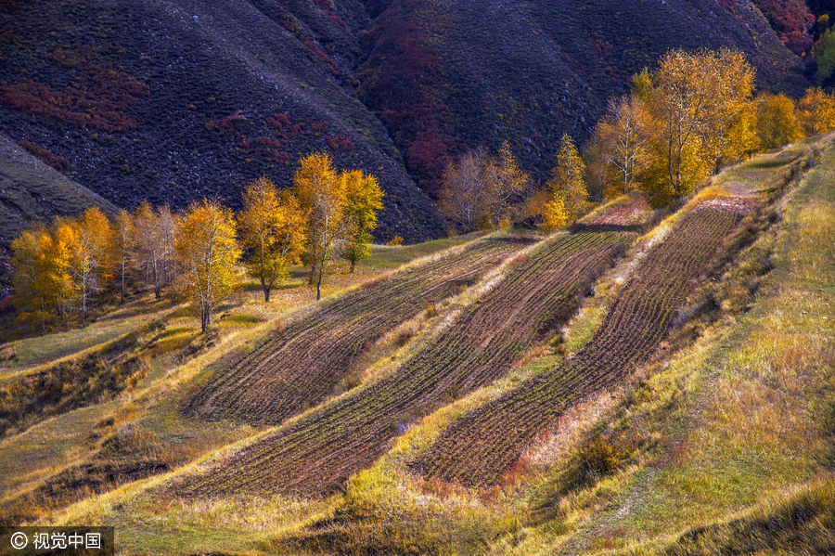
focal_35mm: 100
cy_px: 278
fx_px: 2318
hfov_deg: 20.4
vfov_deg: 13.7
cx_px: 418
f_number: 6.3
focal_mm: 100
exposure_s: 1/500
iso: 400
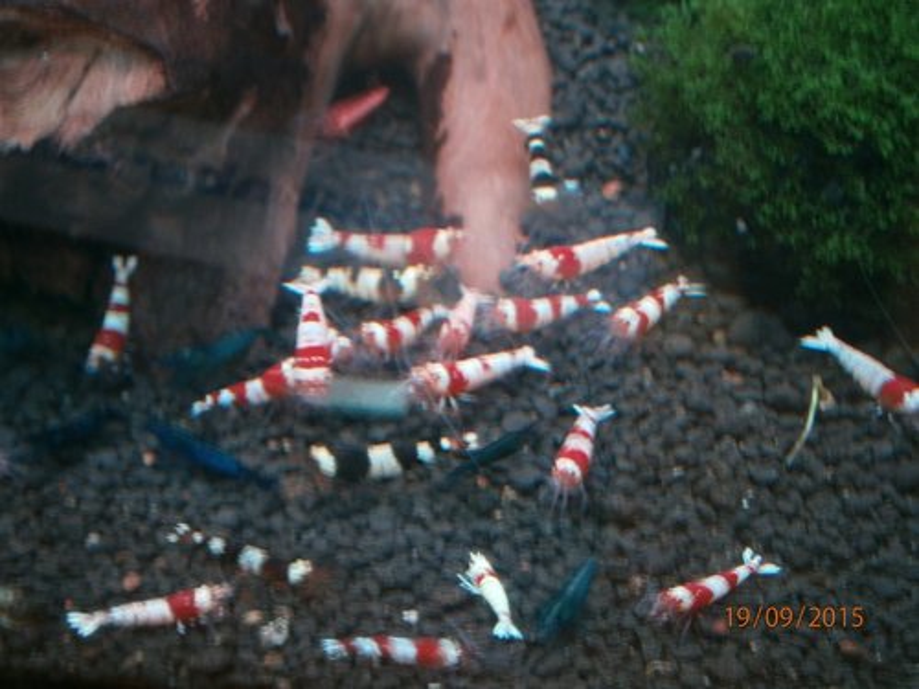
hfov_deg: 40.4
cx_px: 460
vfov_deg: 30.9
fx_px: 1248
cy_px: 344
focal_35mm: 47
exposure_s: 1/6
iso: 125
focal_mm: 8.3
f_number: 3.4
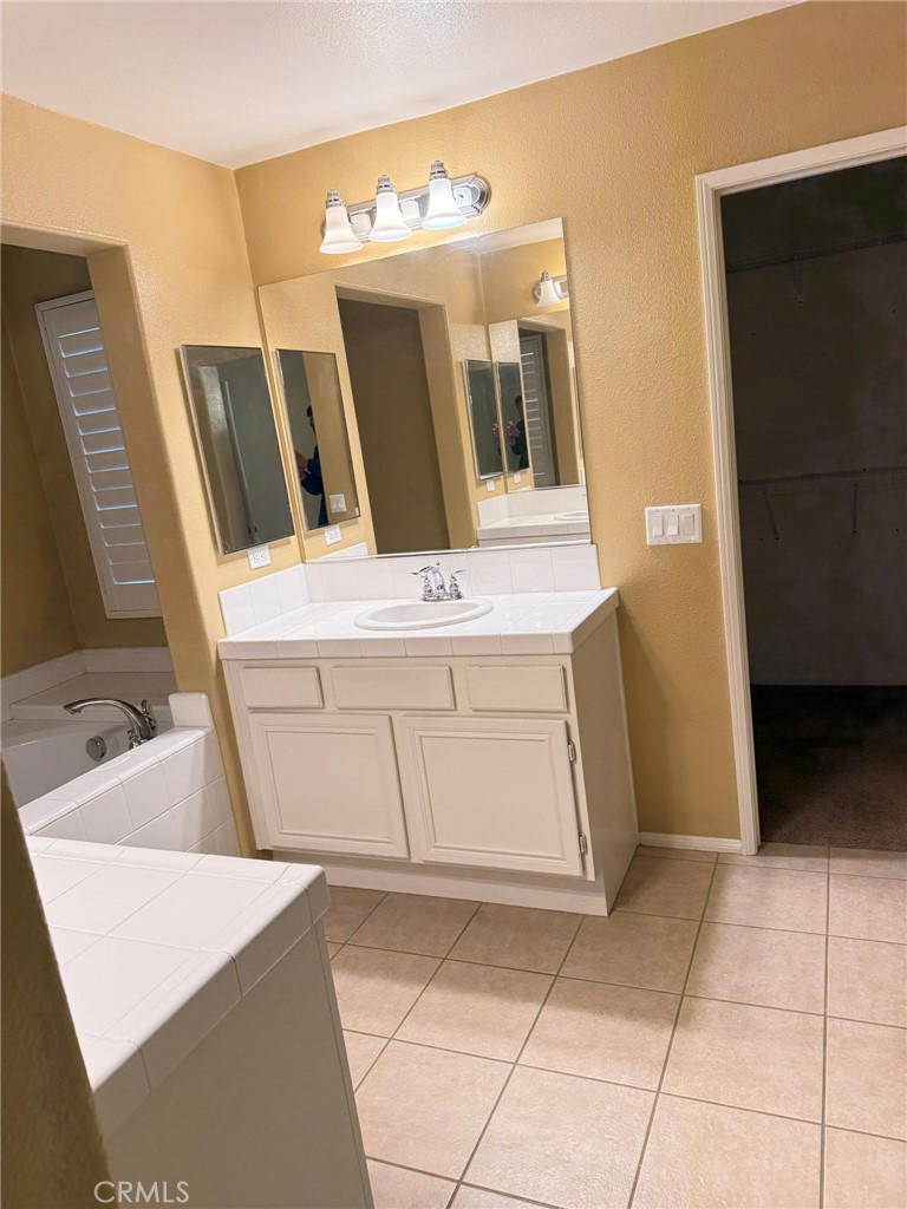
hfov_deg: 56.8
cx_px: 454
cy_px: 604
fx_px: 838
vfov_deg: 71.6
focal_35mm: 24
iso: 400
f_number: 1.78
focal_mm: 6.76
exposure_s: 1/120
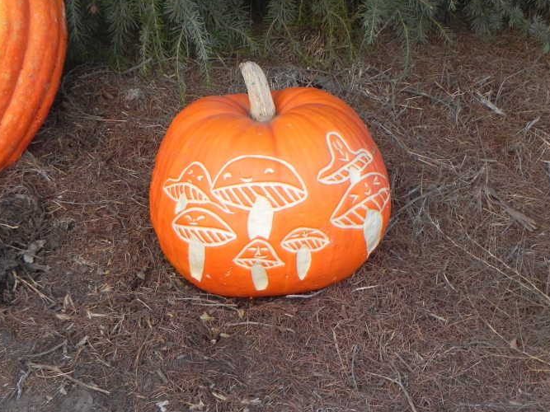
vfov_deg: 18.0
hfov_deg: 23.8
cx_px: 282
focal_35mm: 82
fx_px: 1303
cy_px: 189
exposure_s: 1/135
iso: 160
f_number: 4.5
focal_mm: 13.4
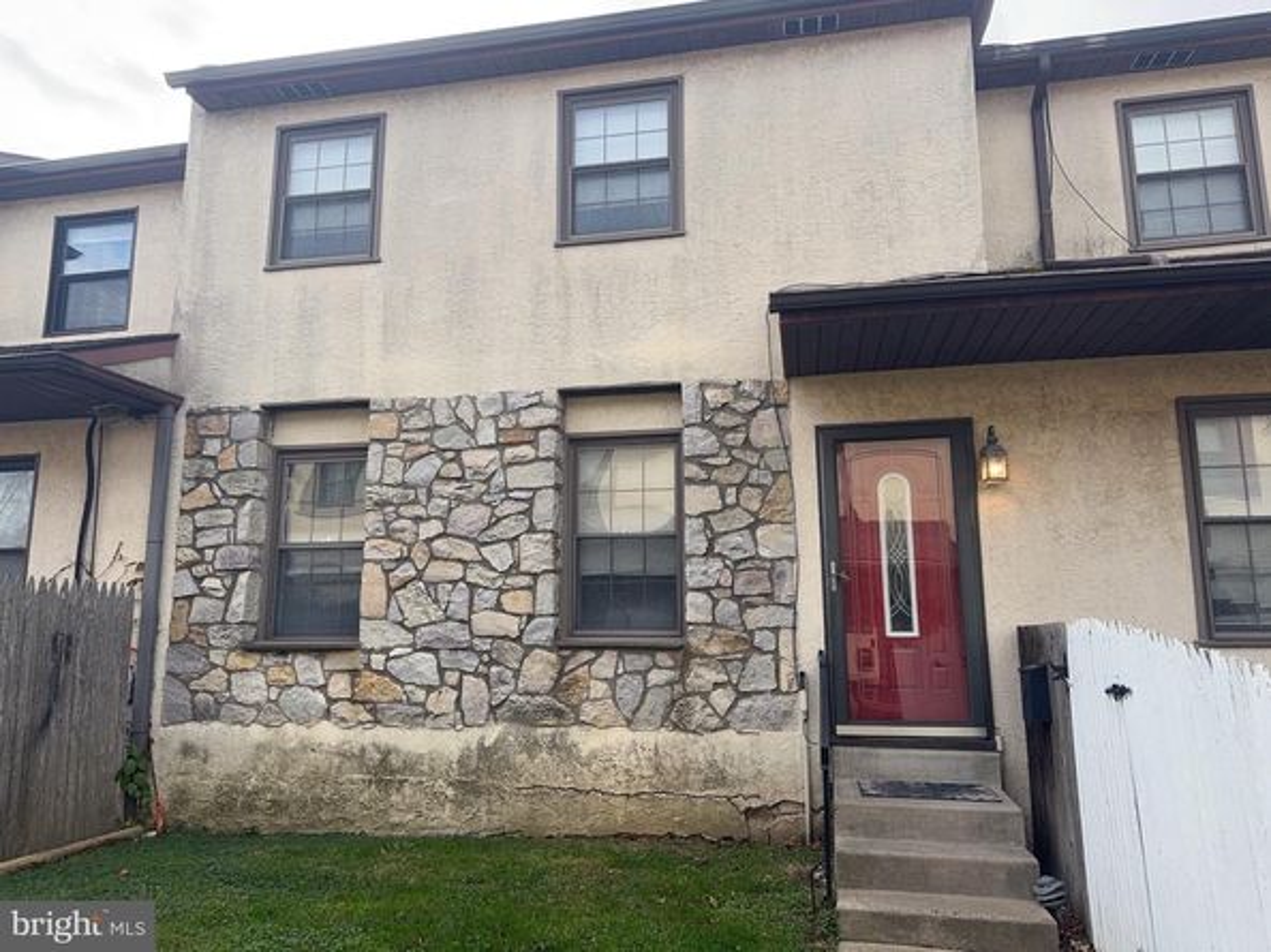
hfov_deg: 71.6
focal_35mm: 24
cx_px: 636
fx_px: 881
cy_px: 476
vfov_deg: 56.8
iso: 80
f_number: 1.78
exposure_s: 1/1215
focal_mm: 6.76
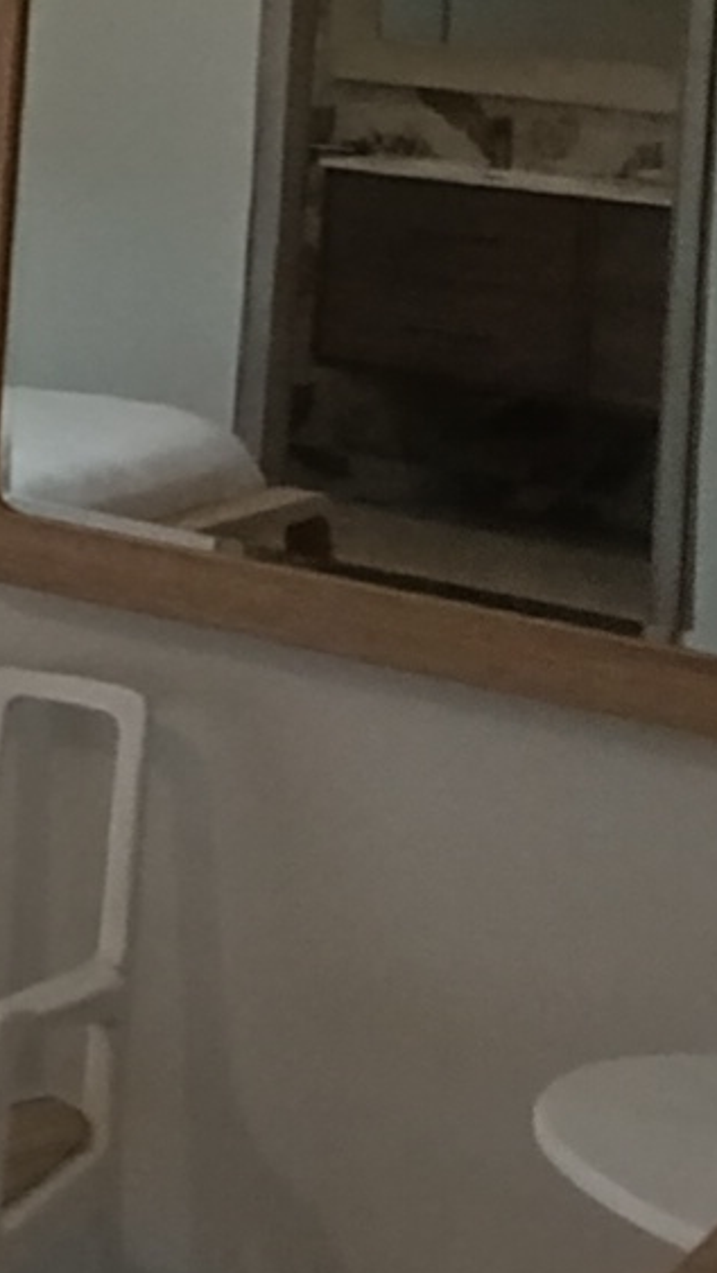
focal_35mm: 101
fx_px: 3411
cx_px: -1805
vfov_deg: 19.9
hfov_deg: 8.6
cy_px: -253
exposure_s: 1/100
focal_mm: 1.65
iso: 250
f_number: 2.2
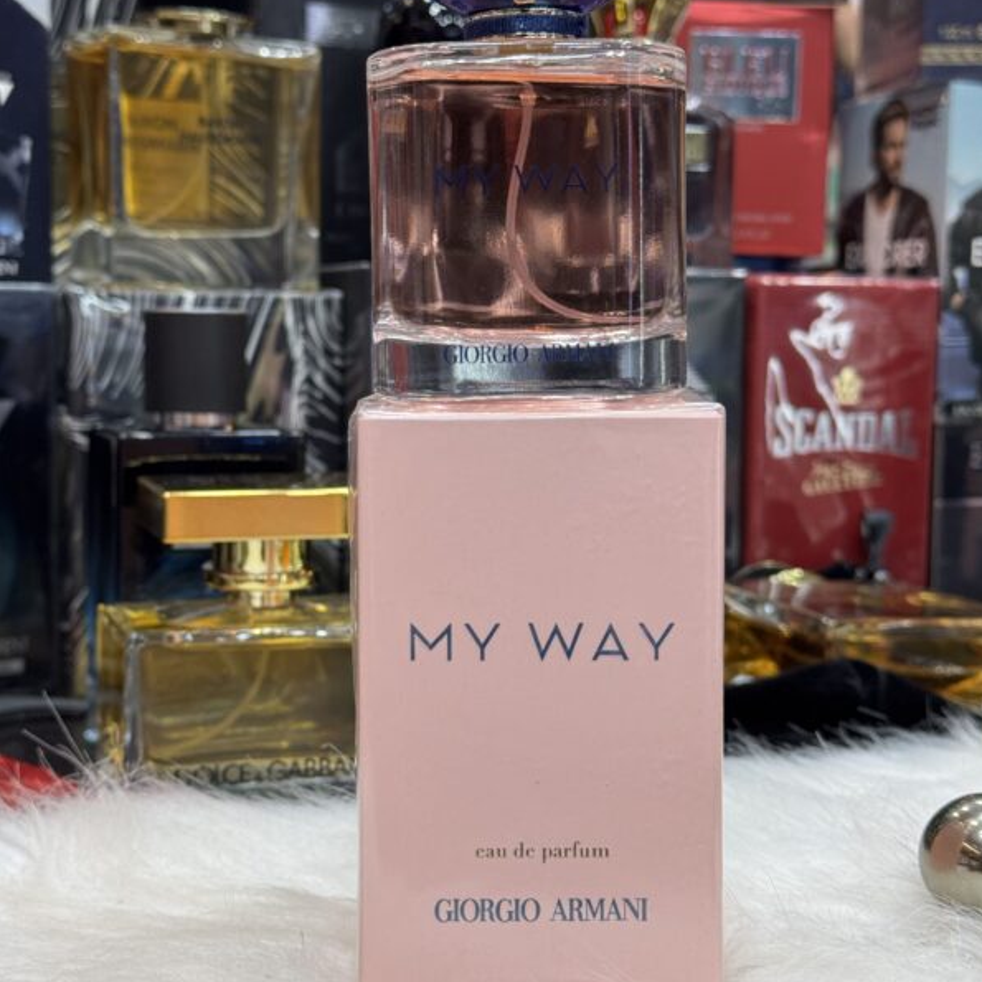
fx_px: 1829
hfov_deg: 30.0
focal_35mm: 57
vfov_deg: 30.0
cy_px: 480
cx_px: 493
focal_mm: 6.76
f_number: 1.78
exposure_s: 1/100
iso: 100
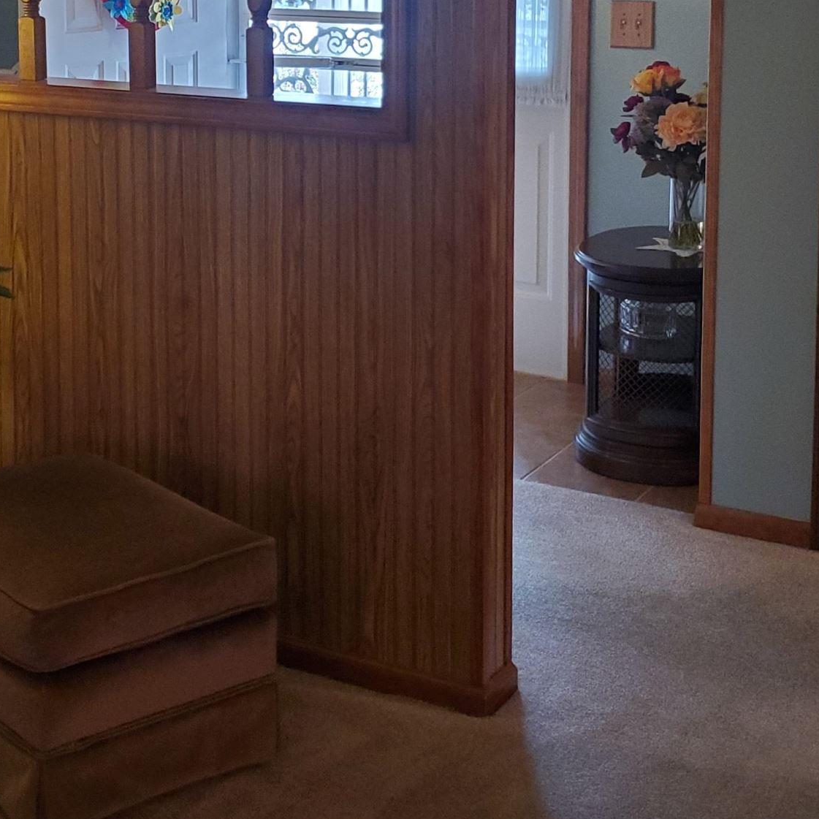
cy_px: 93
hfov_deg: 27.2
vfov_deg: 26.4
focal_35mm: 63
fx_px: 1686
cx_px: 283
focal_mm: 4.3
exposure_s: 1/39
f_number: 1.5
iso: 250
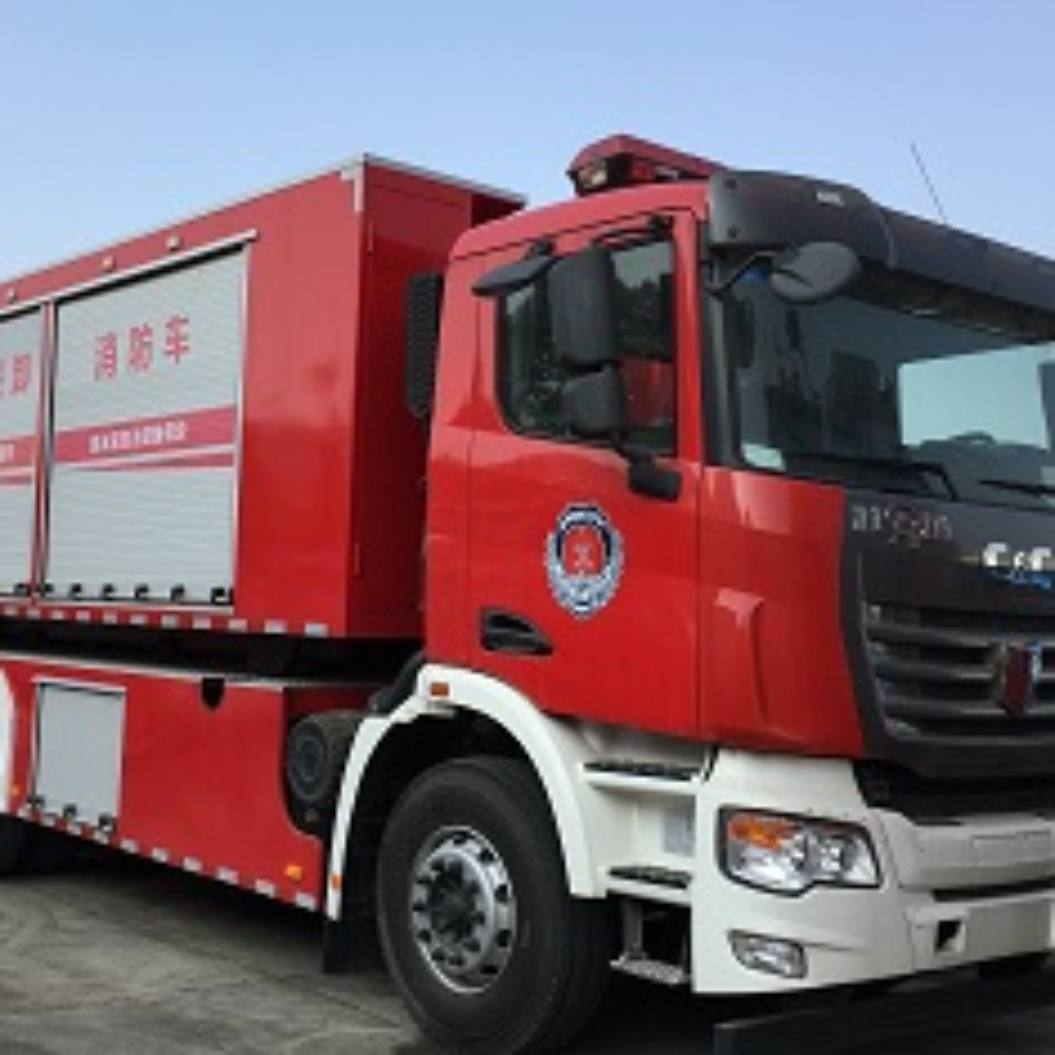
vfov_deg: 38.3
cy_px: 541
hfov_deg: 38.1
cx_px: 395
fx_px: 1517
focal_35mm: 44
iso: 25
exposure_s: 1/864
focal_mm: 4.15
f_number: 2.2
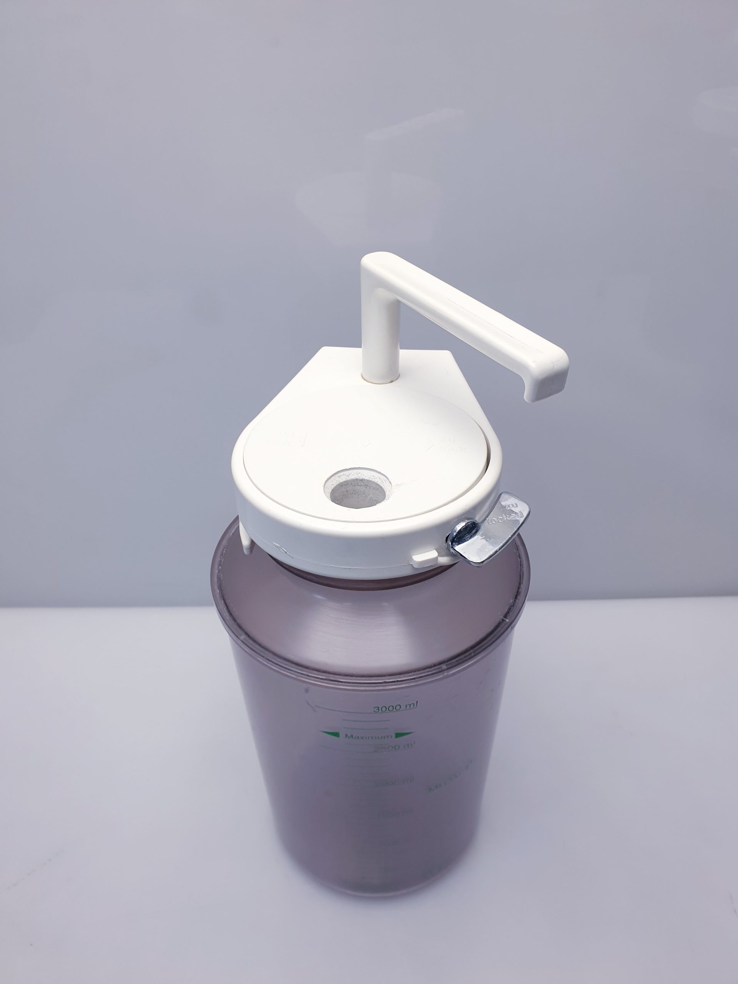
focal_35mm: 26
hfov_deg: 53.1
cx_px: 369
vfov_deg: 67.3
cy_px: 492
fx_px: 739
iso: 64
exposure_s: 1/100
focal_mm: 4.3
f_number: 2.4
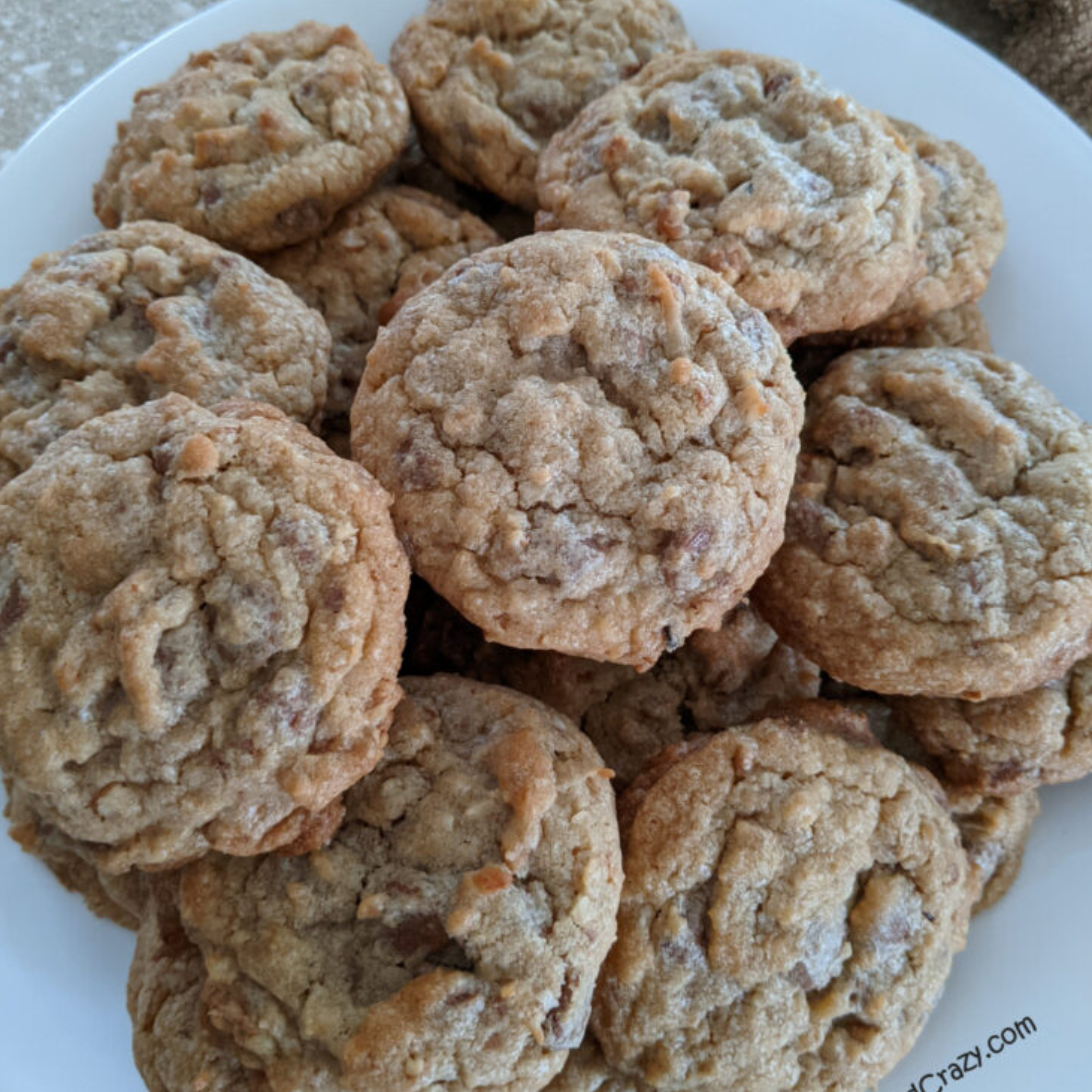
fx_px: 1142
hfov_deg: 51.1
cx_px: 545
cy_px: 515
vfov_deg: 51.1
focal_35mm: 32
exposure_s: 1/25.6
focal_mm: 4.44
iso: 290
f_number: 1.8
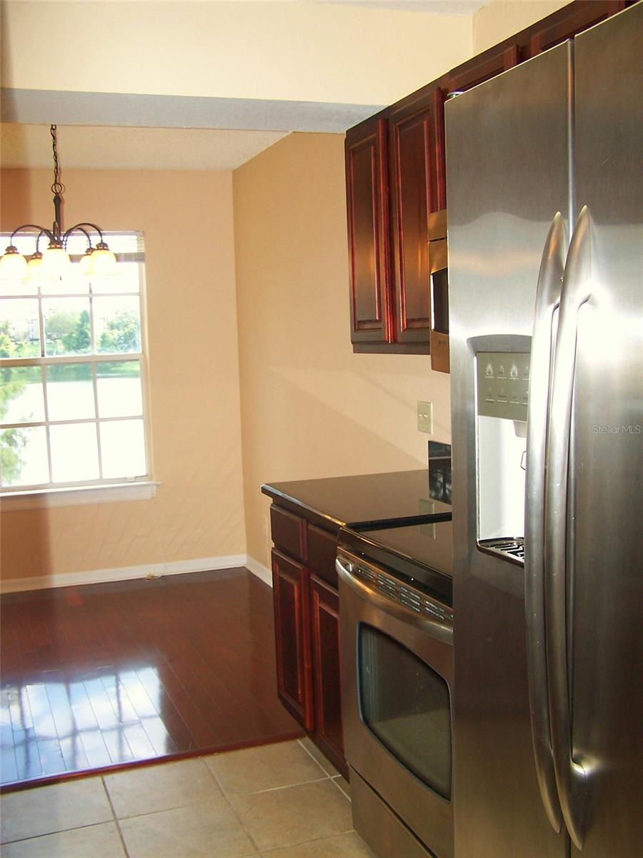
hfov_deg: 37.7
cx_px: 322
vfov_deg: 49.0
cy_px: 429
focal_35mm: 38
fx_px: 941
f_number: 2.8
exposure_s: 1/60
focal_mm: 6.3
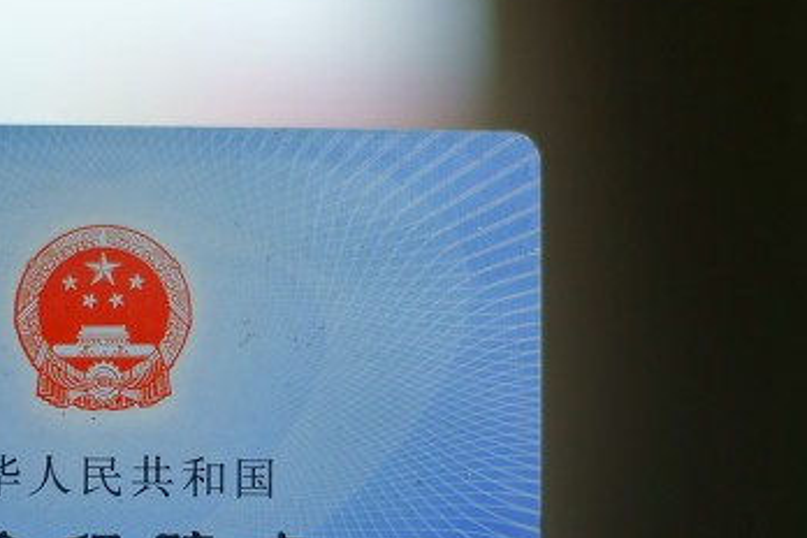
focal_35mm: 138
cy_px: 422
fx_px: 3093
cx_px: 104
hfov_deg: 14.7
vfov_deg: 9.9
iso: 200
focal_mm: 50
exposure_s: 1/4000
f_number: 1.8
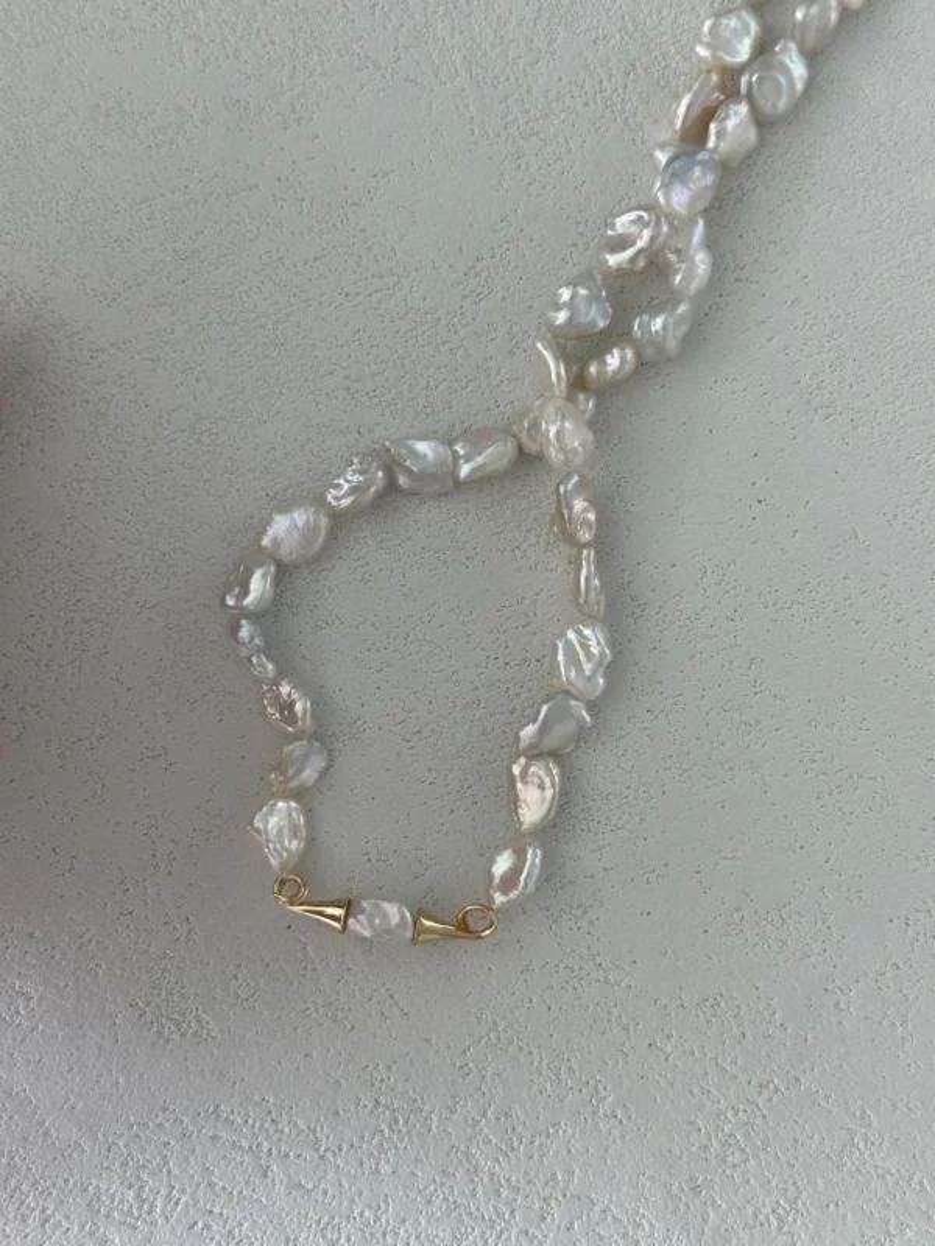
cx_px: 468
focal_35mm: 48
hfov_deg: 30.3
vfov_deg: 39.7
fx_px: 1729
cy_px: 623
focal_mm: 6.86
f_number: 1.78
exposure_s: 1/82
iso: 80
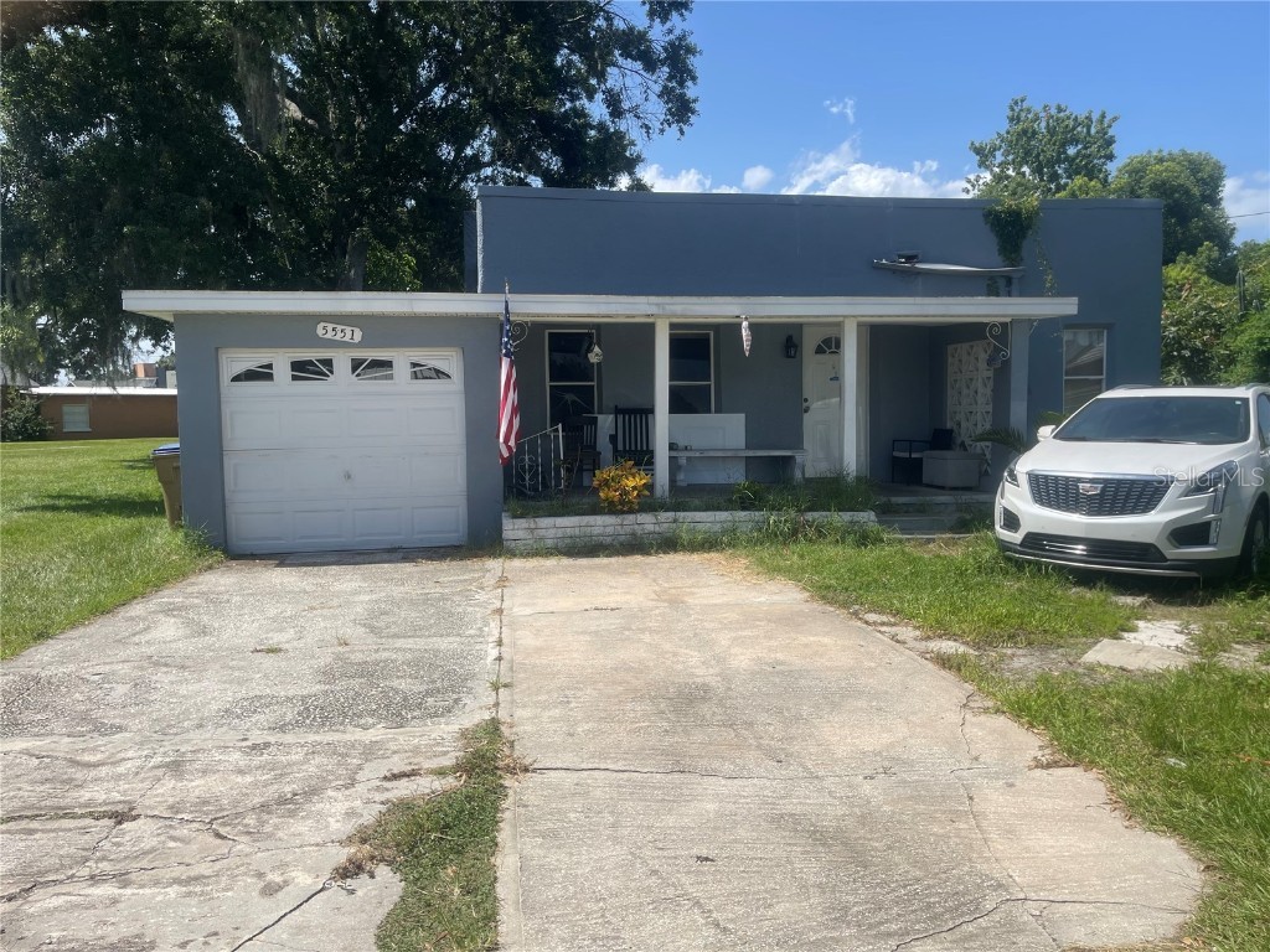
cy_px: 476
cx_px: 635
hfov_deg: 69.4
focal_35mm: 25
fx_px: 917
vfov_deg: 54.9
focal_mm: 5.1
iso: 32
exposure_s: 1/3788
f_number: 1.6
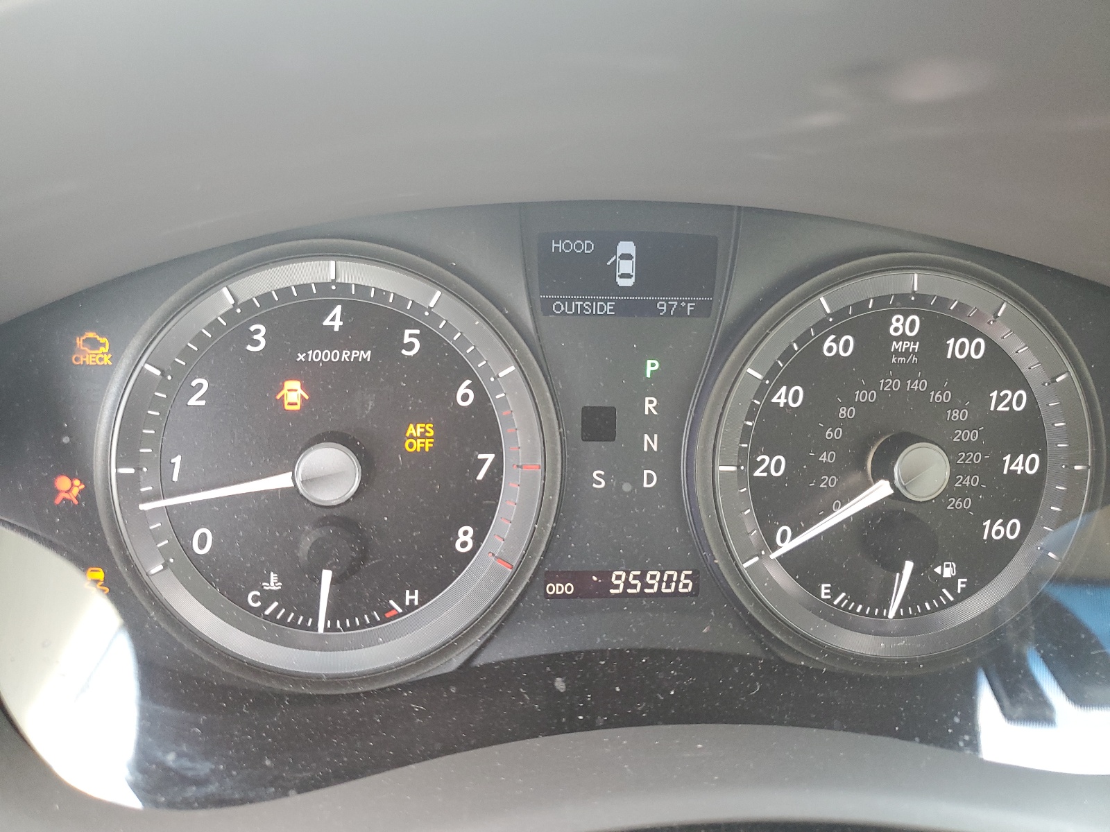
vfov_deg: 53.1
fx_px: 834
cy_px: 416
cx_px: 555
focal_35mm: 26
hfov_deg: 67.3
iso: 130
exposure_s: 1/50
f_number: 1.5
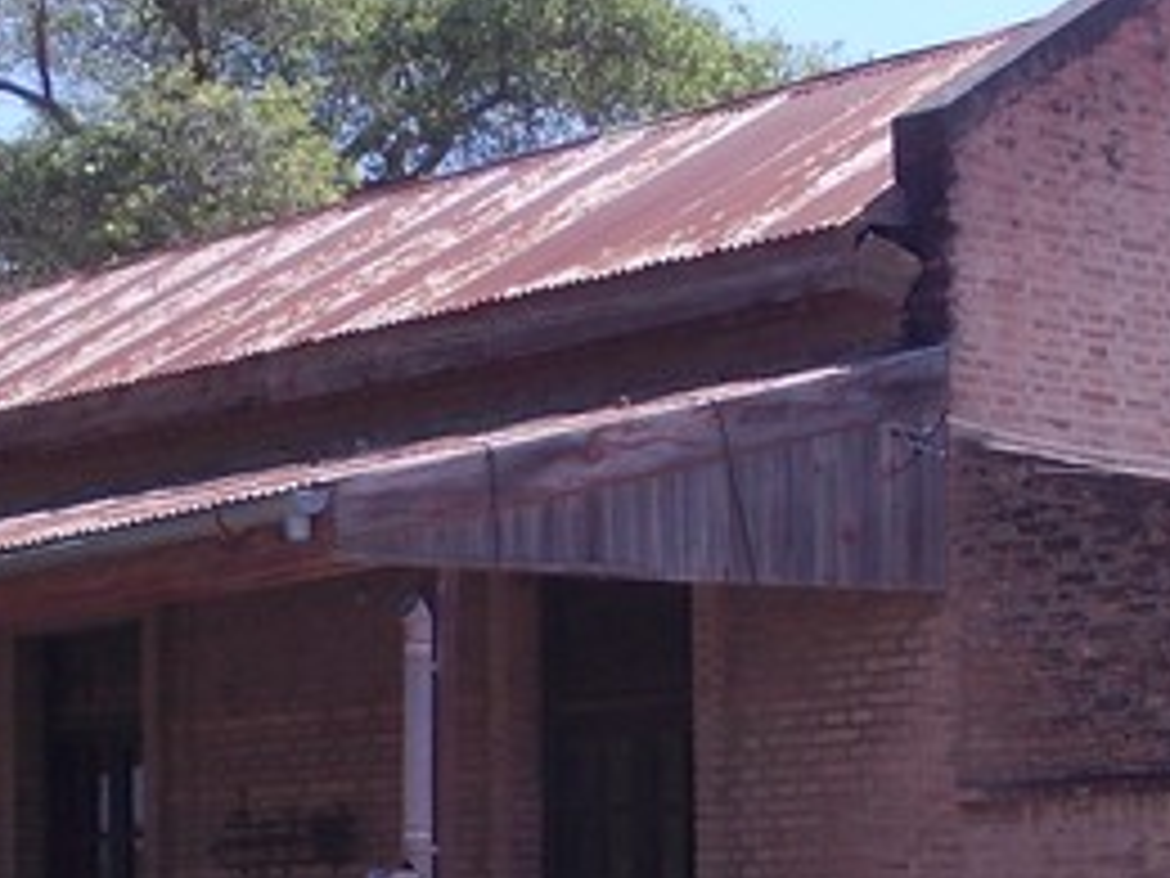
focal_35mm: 112
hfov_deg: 17.5
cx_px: 364
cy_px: 901
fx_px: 3786
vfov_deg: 13.0
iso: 80
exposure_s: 1/160
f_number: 6.2
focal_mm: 5.3
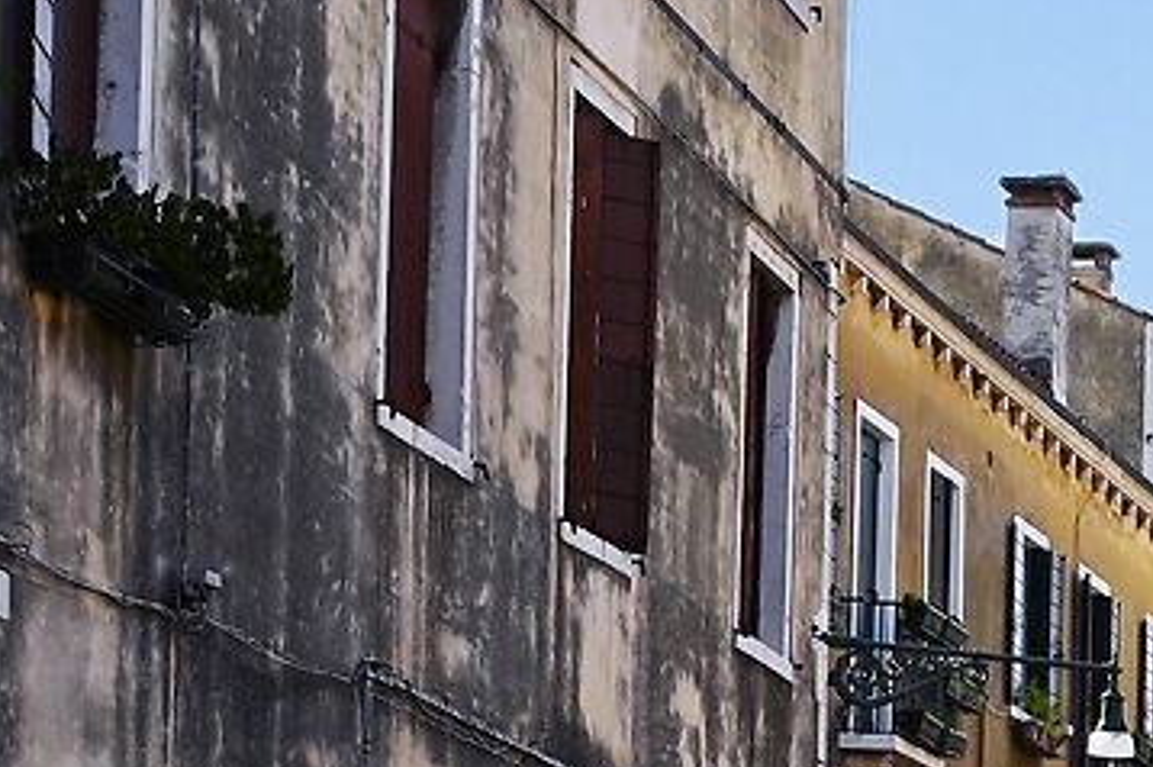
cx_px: 1491
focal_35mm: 161
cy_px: 1194
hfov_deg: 12.4
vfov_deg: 8.3
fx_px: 5152
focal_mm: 24
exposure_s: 1/100
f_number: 10
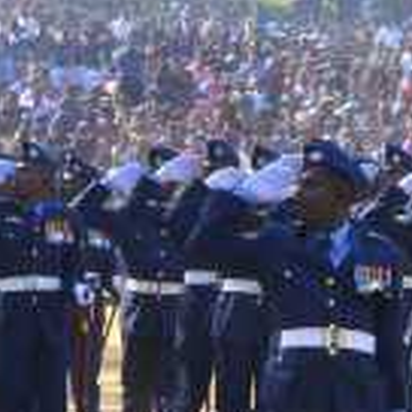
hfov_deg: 5.0
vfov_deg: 5.0
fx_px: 4673
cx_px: 585
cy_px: 357
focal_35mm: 347
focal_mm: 62
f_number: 11
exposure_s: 1/125
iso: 200
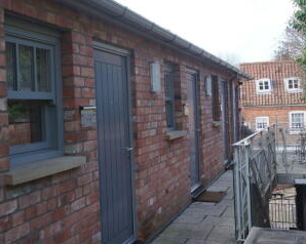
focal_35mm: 45
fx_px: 407
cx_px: 160
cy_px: 104
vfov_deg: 33.3
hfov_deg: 41.2
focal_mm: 20
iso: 250
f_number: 8
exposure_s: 1/60
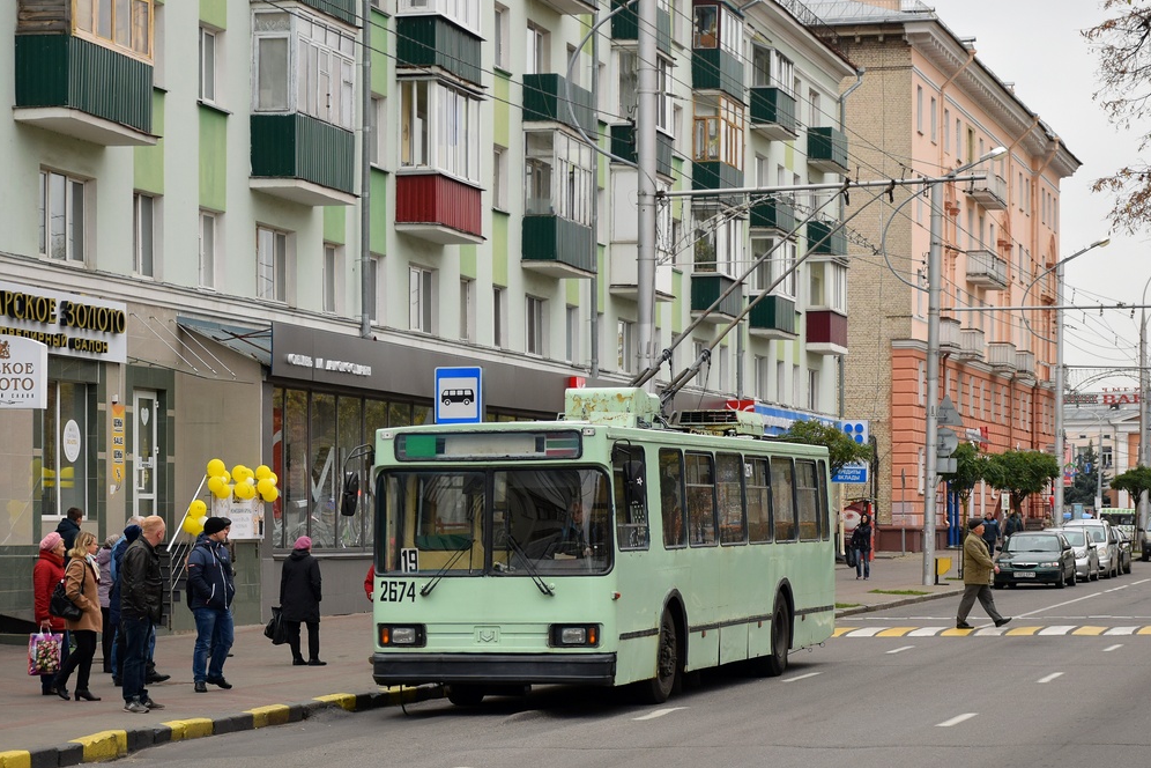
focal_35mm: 94
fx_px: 3005
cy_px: 352
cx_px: 534
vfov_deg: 14.5
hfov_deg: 21.7
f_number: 6.3
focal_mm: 52
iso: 400
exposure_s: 1/400
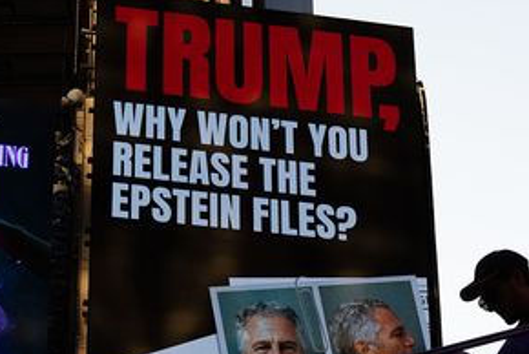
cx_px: 339
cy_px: 240
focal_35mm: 142
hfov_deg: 14.4
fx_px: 2089
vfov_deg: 9.7
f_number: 11
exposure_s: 1/500
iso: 800
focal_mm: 103
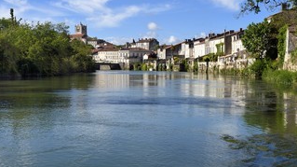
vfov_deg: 20.7
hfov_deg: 36.0
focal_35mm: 58
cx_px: 160
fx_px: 456
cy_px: 99
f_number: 13
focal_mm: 42
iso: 500
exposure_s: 1/640
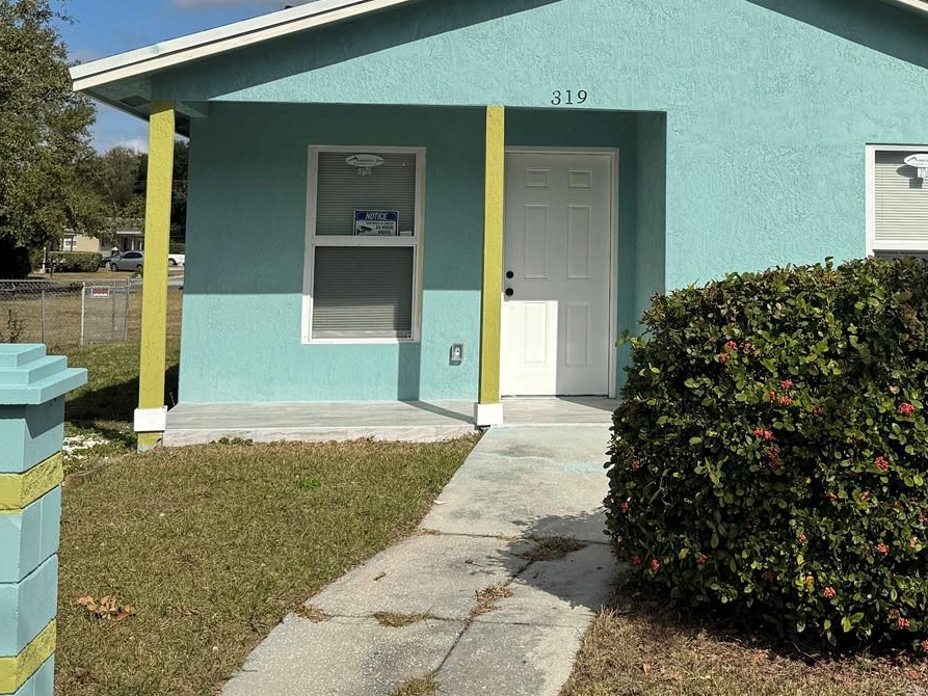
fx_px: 1153
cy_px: 123
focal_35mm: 43
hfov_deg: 42.4
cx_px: 701
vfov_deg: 32.5
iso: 80
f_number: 1.78
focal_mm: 6.76
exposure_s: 1/10417
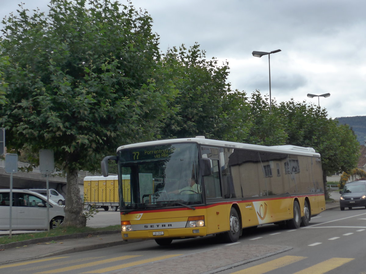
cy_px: 137
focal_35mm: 74
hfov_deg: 26.3
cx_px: 183
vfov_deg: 19.9
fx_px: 782
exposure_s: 1/640
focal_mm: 15
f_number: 4.2
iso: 160
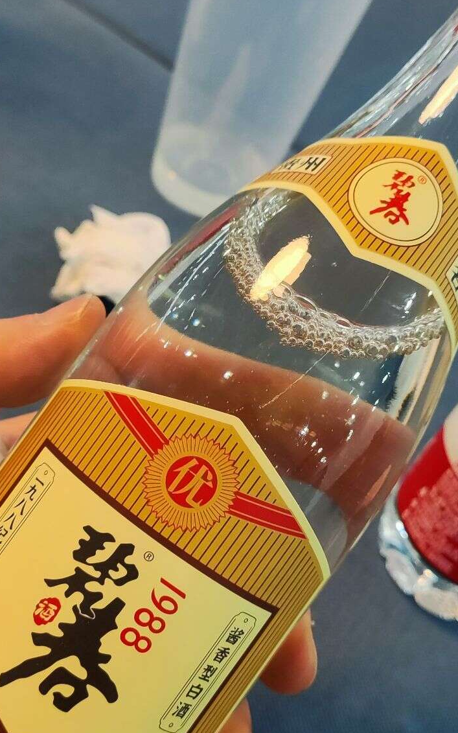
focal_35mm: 48
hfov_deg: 26.9
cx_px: 240
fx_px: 958
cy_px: 387
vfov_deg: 41.8
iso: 341
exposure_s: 1/50
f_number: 1.79
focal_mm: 4.71
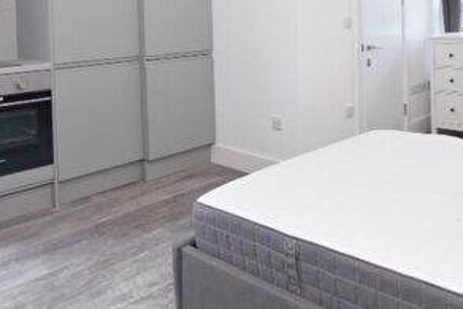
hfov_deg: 52.0
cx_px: 312
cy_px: 13
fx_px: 463
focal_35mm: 36
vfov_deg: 34.2
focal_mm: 10
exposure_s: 1.3
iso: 400
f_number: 8
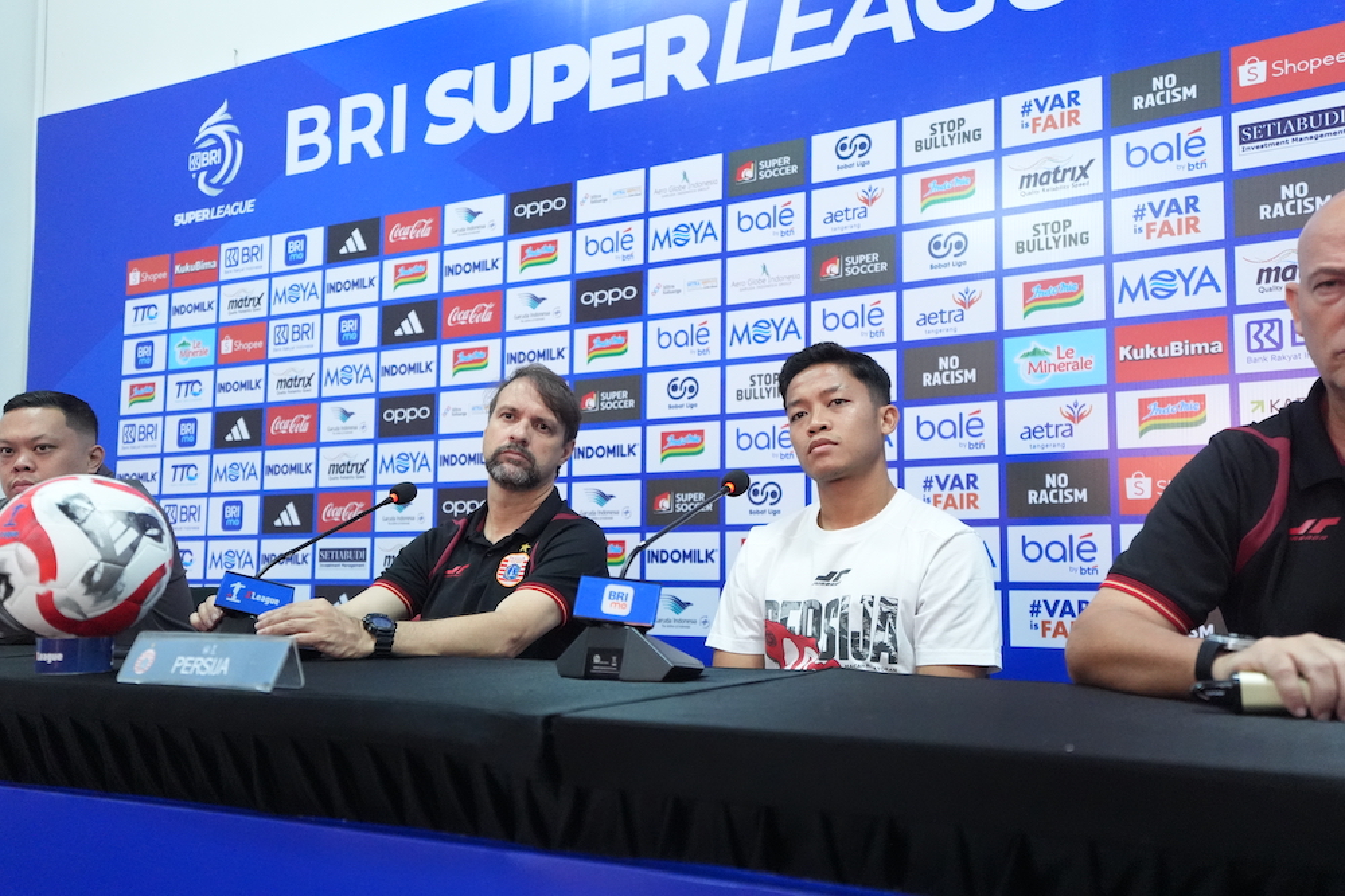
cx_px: 672
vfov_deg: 37.9
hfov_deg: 54.4
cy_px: 448
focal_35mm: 35
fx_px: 1308
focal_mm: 35
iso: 8000
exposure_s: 1/250
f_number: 2.8
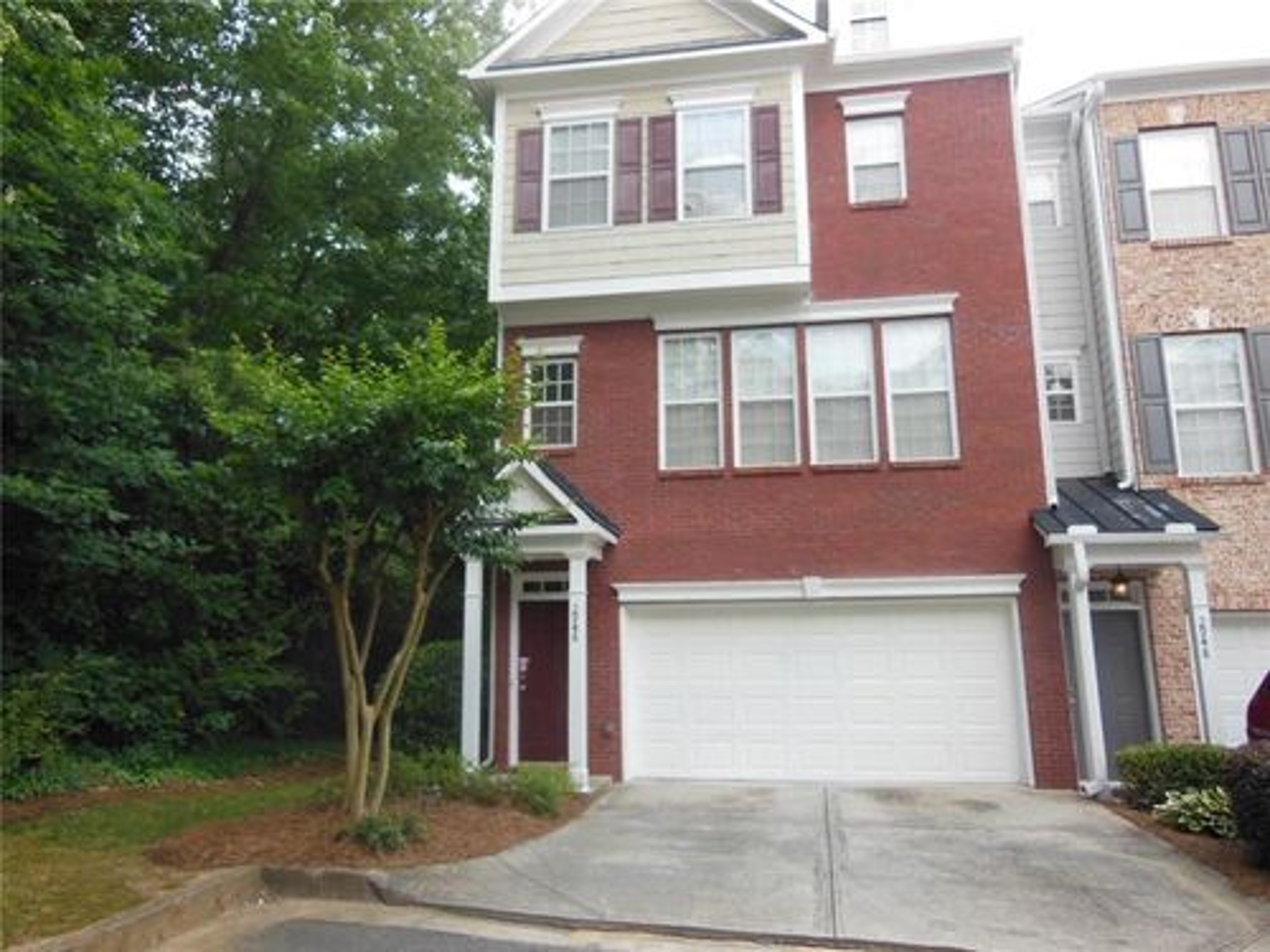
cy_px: 476
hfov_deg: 69.4
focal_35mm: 25
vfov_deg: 54.9
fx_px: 917
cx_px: 635
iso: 125
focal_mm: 4.5
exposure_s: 1/200
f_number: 3.5
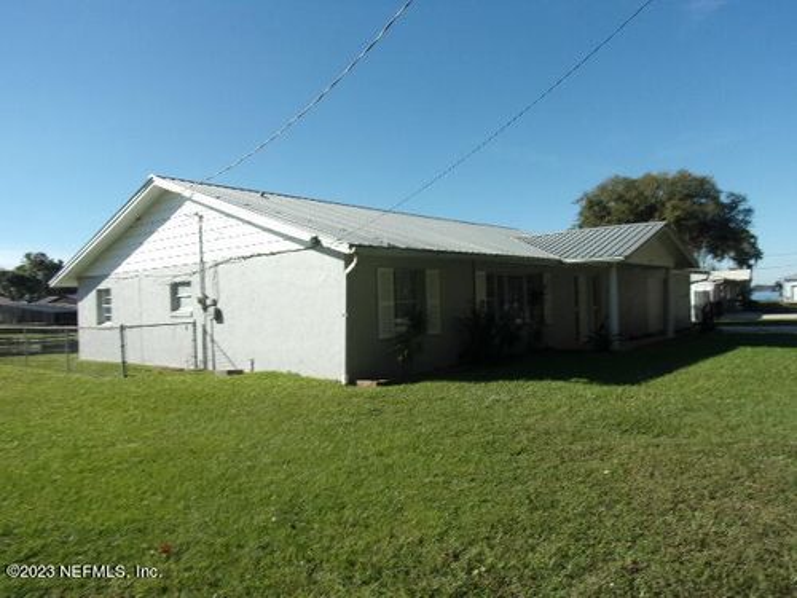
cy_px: 299
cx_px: 398
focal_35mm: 24
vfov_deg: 56.8
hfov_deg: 71.6
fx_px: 553
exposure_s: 1/100
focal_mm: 4.3
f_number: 10.8
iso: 80
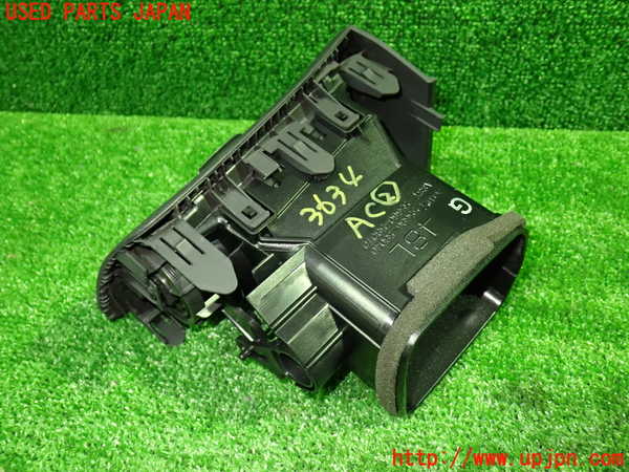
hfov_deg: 60.0
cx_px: 314
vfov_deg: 46.8
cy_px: 236
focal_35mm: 30
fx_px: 545
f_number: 2.3
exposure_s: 1/30
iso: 800
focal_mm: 5.4
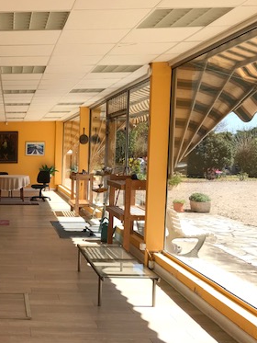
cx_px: -21
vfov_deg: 39.4
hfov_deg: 27.8
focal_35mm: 48
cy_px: 214
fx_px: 475
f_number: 1.8
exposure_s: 1/825
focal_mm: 3.99
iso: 20
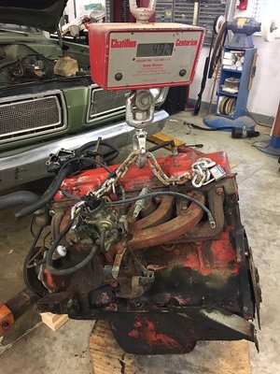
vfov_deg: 61.7
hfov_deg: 48.2
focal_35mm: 29
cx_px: 140
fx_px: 313
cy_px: 187
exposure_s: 1/20
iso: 200
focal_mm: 4.15
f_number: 2.2
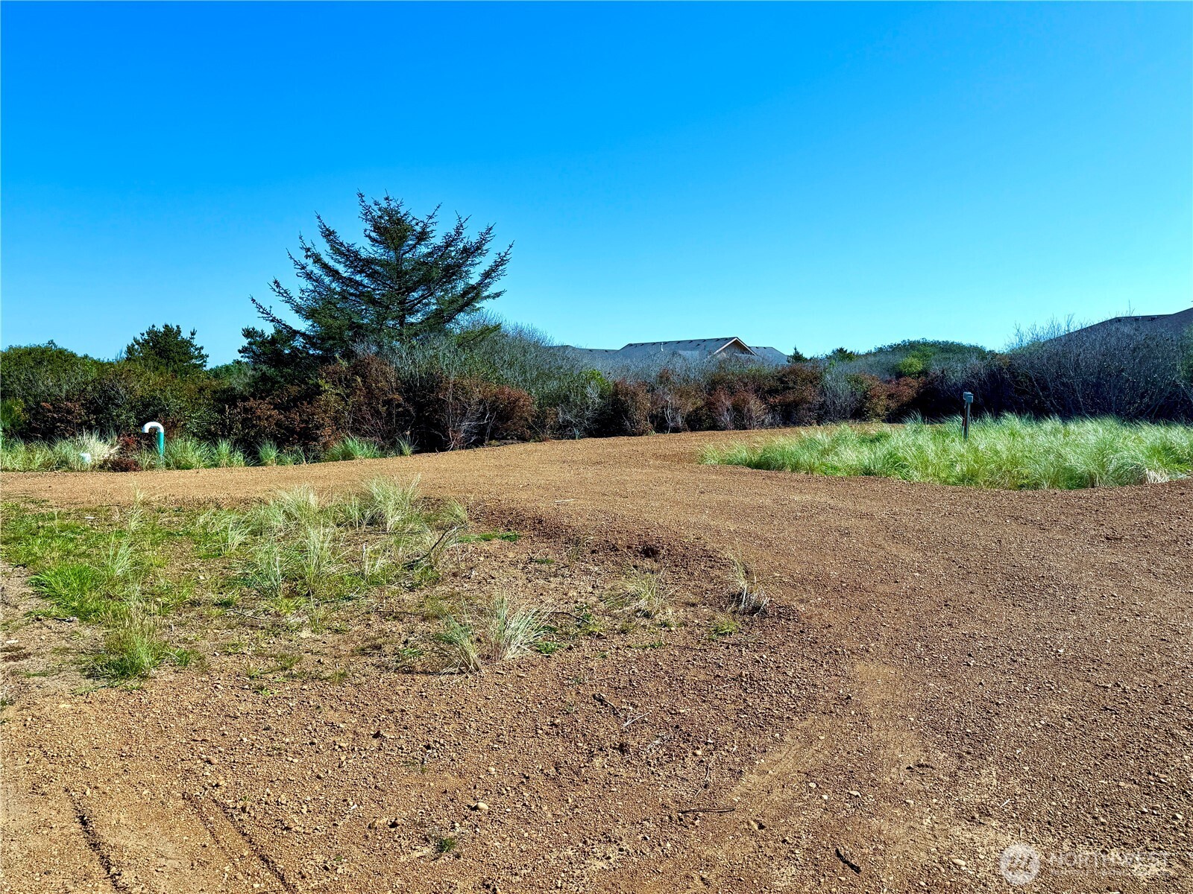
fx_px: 827
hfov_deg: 71.6
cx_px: 596
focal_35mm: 24
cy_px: 447
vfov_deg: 56.8
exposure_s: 1/5714
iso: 80
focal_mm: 6.76
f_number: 1.78
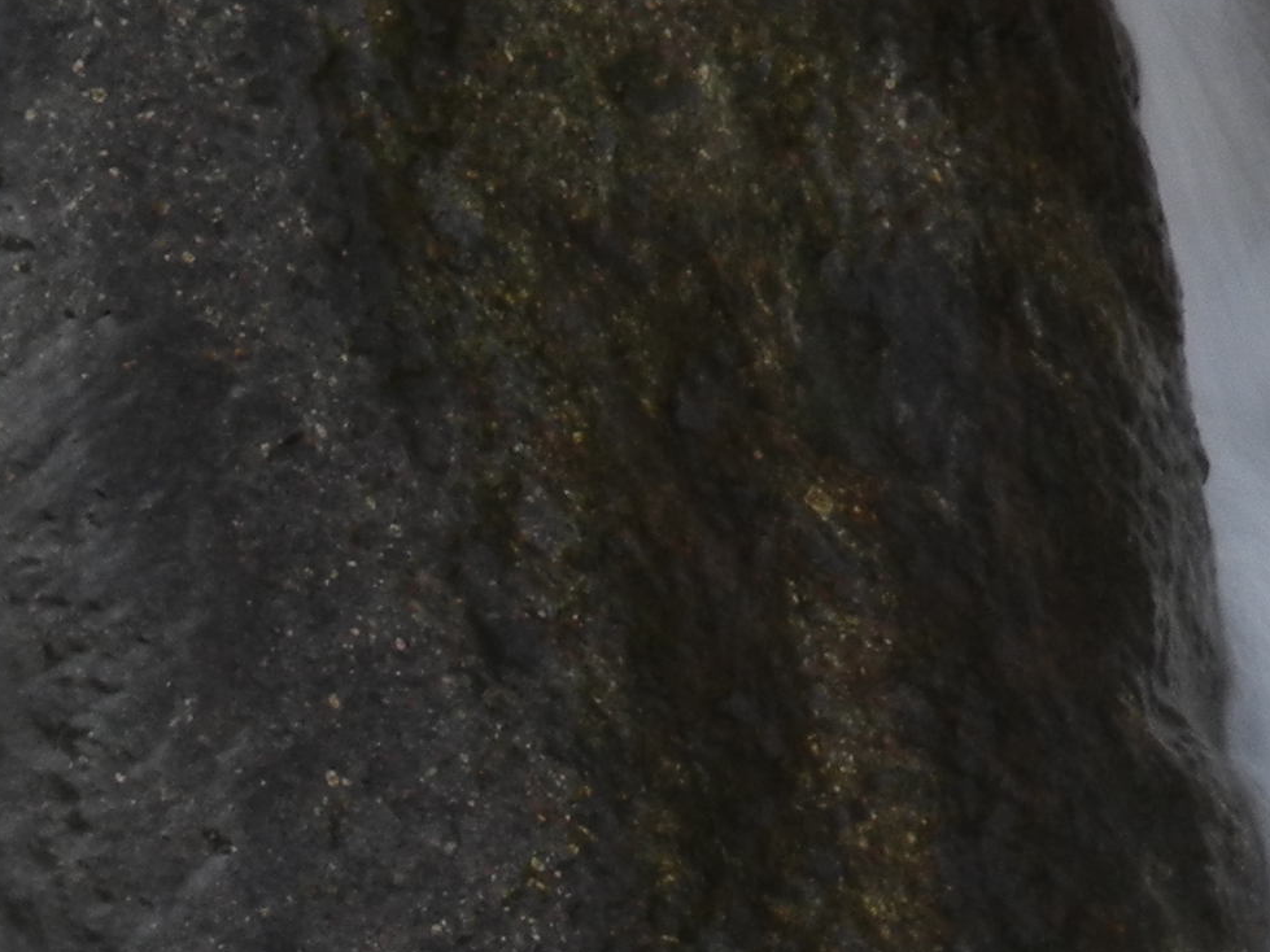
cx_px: 48
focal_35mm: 745
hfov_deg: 2.7
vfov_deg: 2.0
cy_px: 1549
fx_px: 27329
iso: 100
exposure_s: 1/5
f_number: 8
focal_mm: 42.6
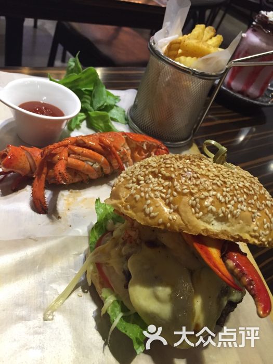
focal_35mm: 29
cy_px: 182
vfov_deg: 61.7
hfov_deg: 48.2
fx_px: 305
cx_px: 136
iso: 160
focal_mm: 4.15
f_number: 2.2
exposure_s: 1/30
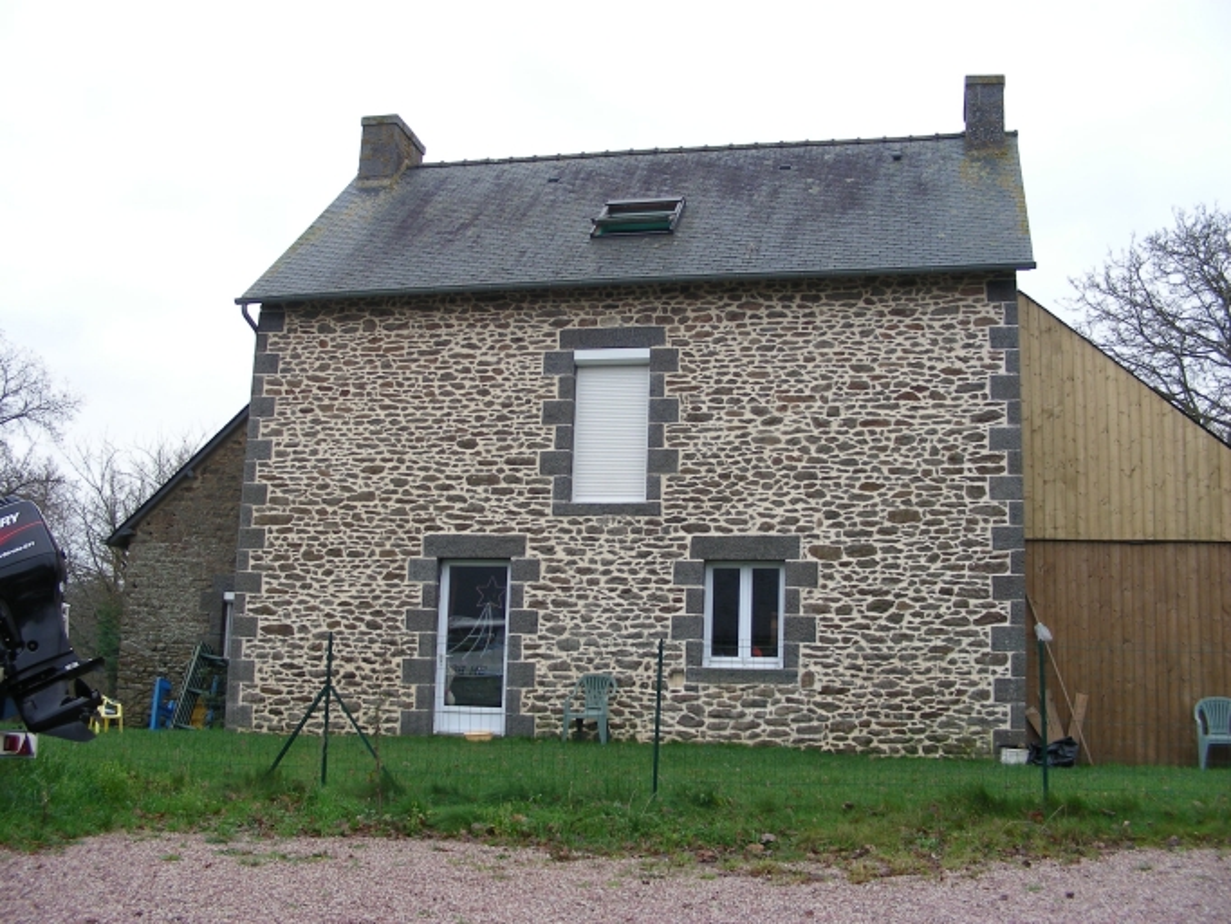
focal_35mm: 38
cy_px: 462
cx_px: 616
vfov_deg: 37.7
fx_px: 1352
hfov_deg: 49.0
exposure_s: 1/62.6
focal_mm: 6.3
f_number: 3.5
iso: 50
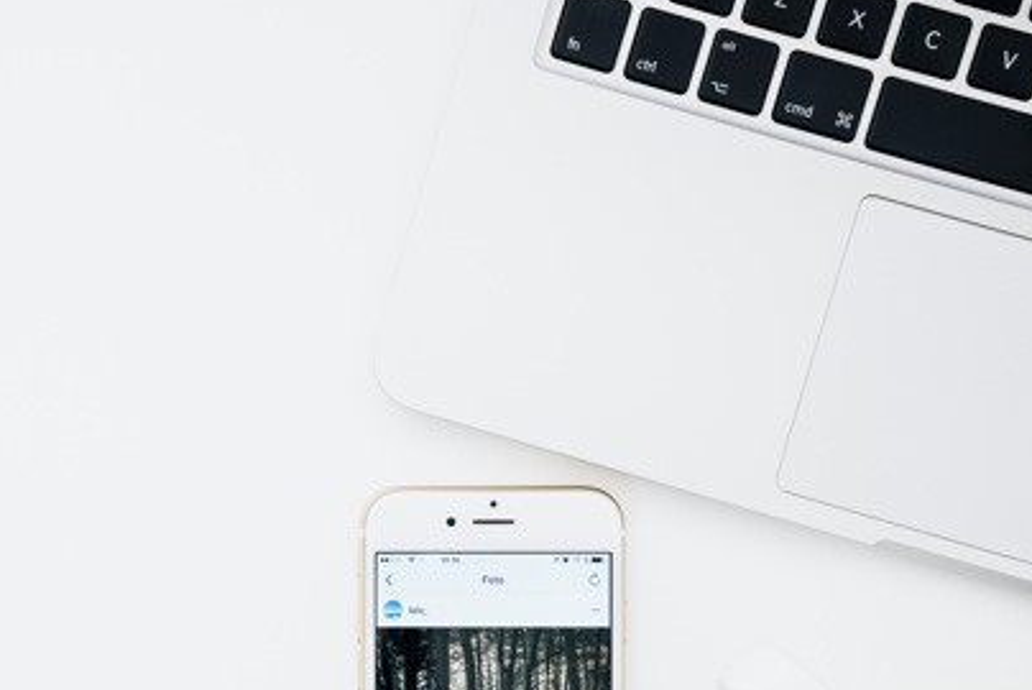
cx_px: 264
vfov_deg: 19.9
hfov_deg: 29.2
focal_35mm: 68
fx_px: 1951
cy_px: 520
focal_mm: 44
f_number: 5.6
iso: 320
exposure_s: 1/20
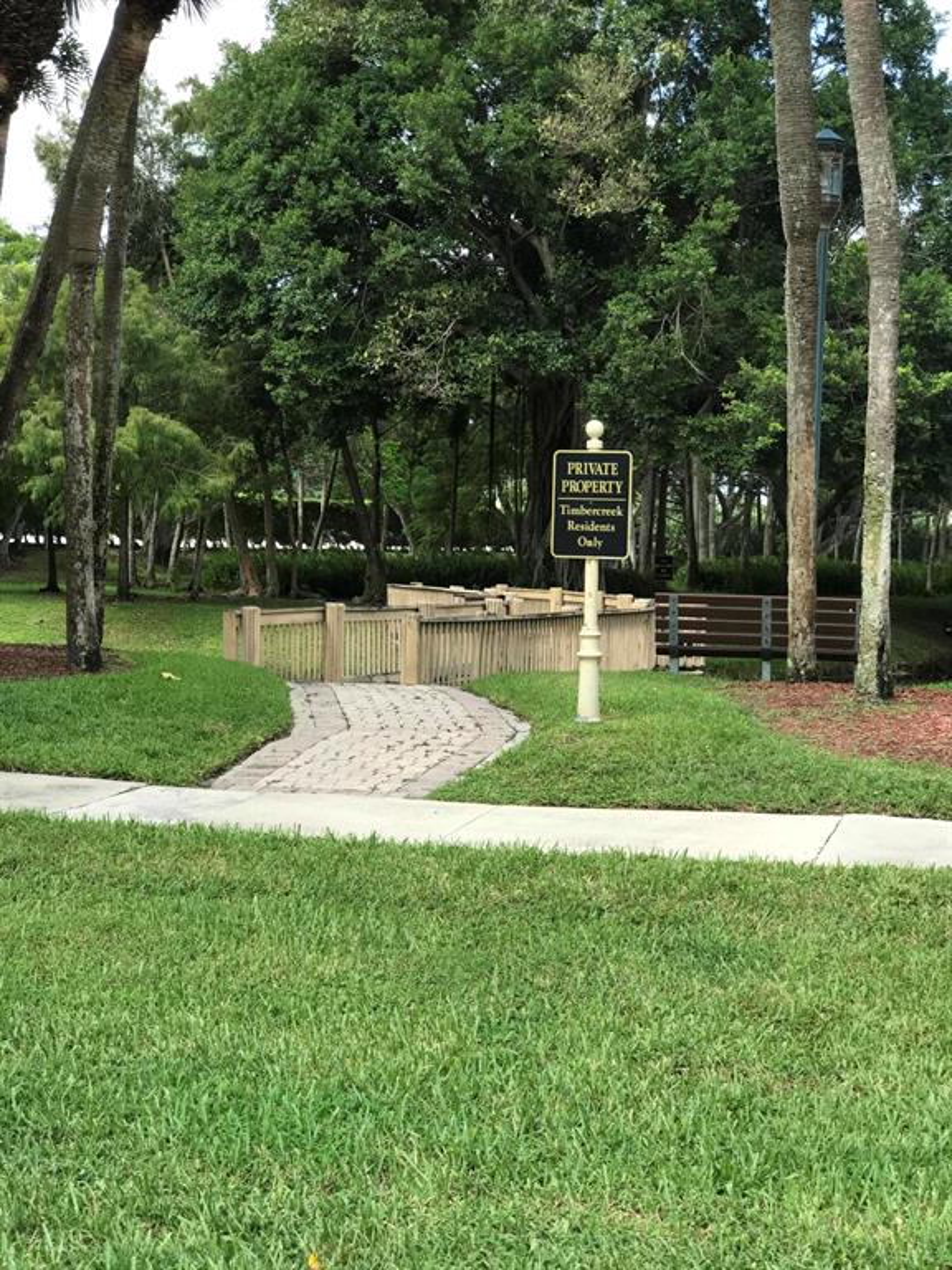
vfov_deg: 33.8
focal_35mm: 57
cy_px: 635
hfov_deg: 25.7
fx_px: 2090
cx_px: 476
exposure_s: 1/292
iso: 20
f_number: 2.8
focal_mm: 6.6
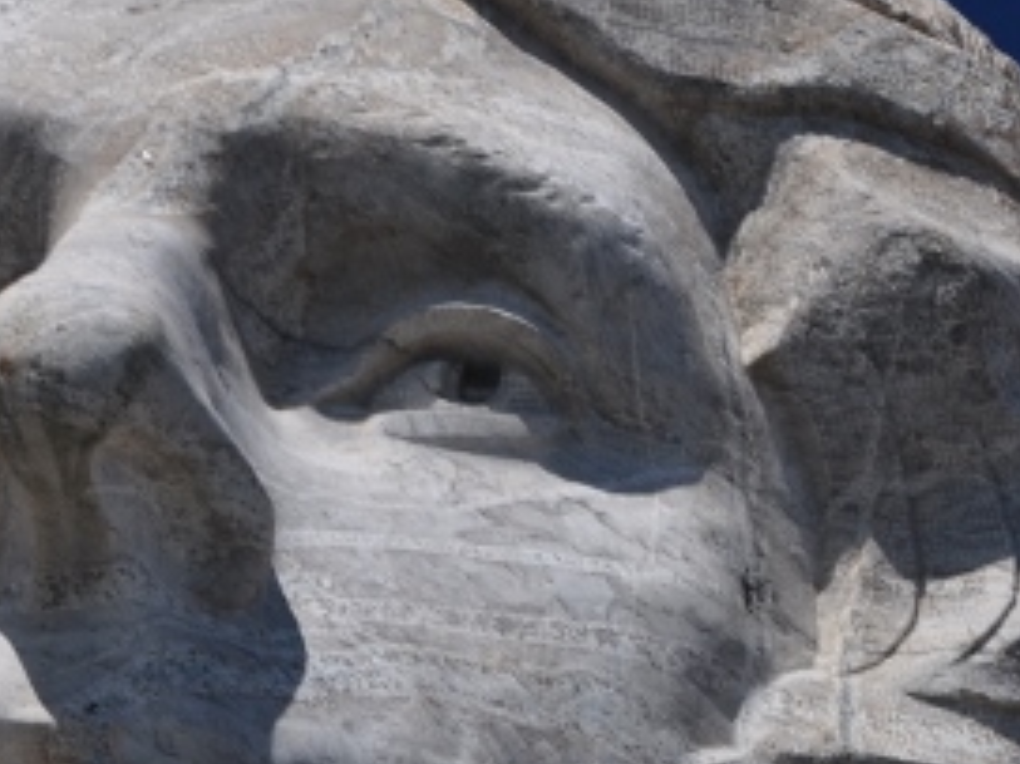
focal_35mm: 997
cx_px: 339
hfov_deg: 2.0
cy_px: 557
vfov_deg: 1.5
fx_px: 29365
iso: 200
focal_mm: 250
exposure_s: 1/125
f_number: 14
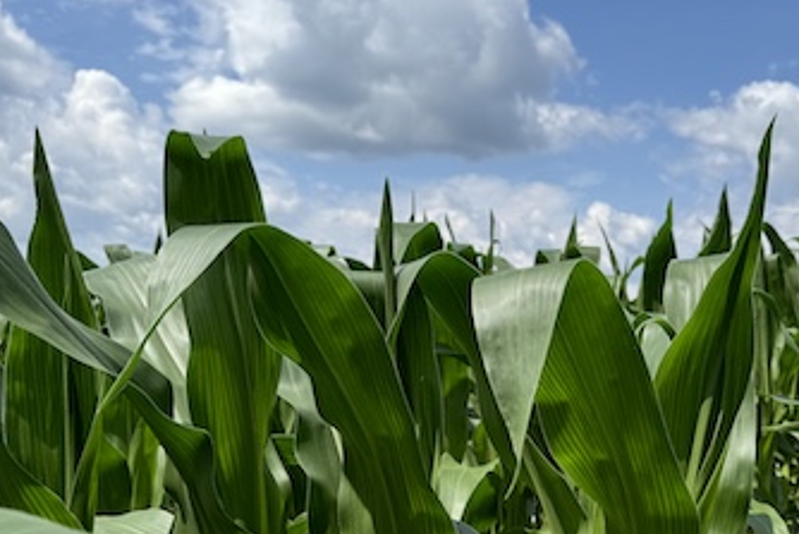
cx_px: 524
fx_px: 955
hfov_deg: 44.8
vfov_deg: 30.6
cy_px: 414
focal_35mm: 43
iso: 80
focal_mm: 6.76
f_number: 1.78
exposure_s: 1/4608
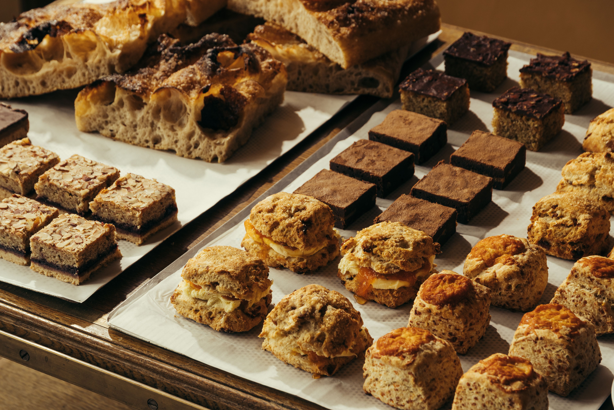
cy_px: 205
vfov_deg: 13.0
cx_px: 307
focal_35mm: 105
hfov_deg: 19.5
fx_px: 1791
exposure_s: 1/30
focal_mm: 105
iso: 400
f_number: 8
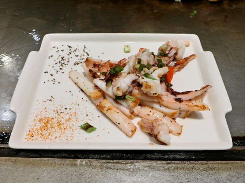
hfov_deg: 69.4
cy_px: 92
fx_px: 177
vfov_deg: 54.9
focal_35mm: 25
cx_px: 122
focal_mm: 5.4
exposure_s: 1/125
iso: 80
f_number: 2.8
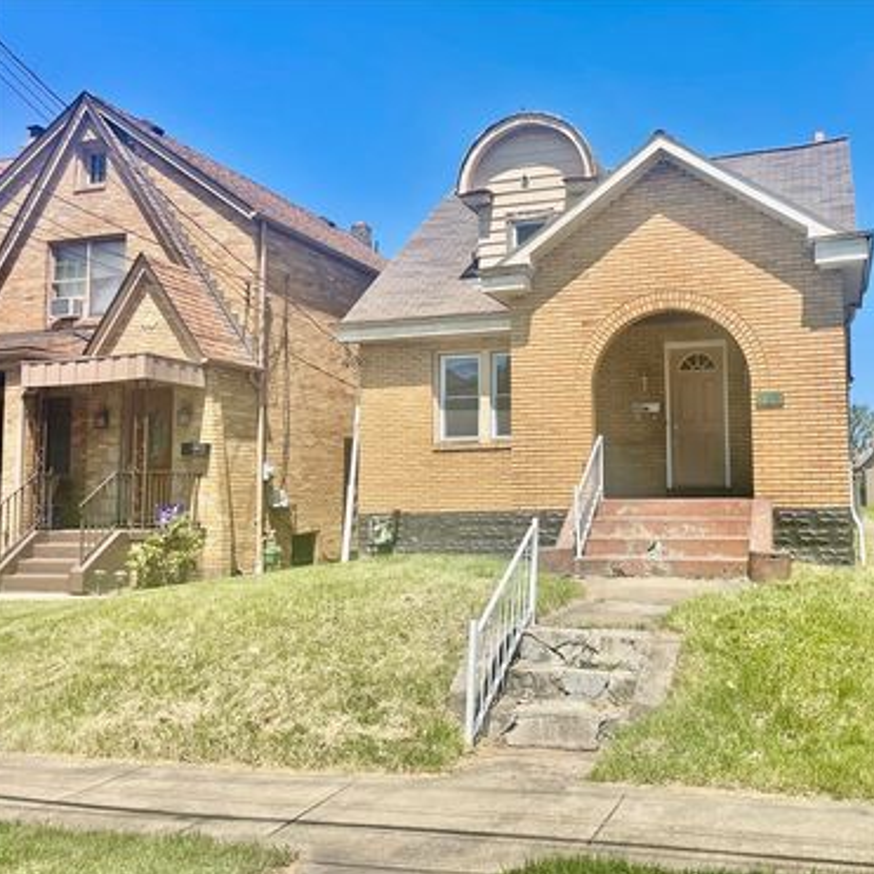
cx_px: 577
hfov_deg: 51.6
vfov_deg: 52.5
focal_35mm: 31
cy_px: 437
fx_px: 886
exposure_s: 1/3205
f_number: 1.6
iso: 32
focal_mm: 4.2
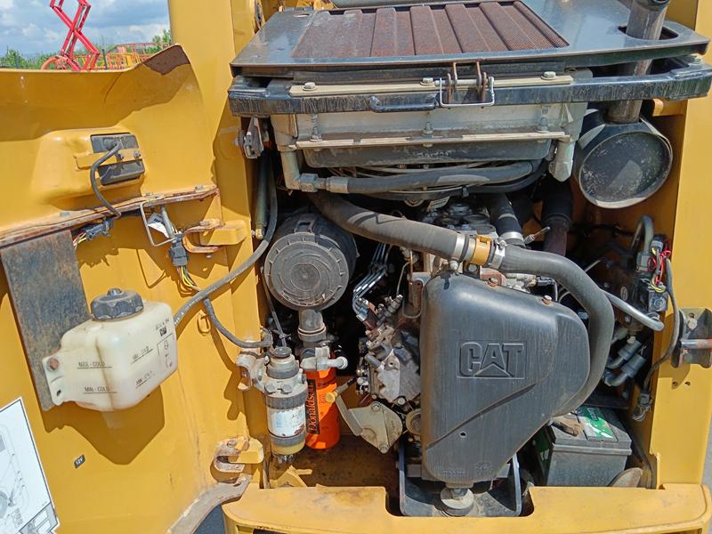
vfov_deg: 51.4
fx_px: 555
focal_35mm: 27
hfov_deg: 65.3
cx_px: 356
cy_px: 267
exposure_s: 1/644
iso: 101
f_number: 1.9
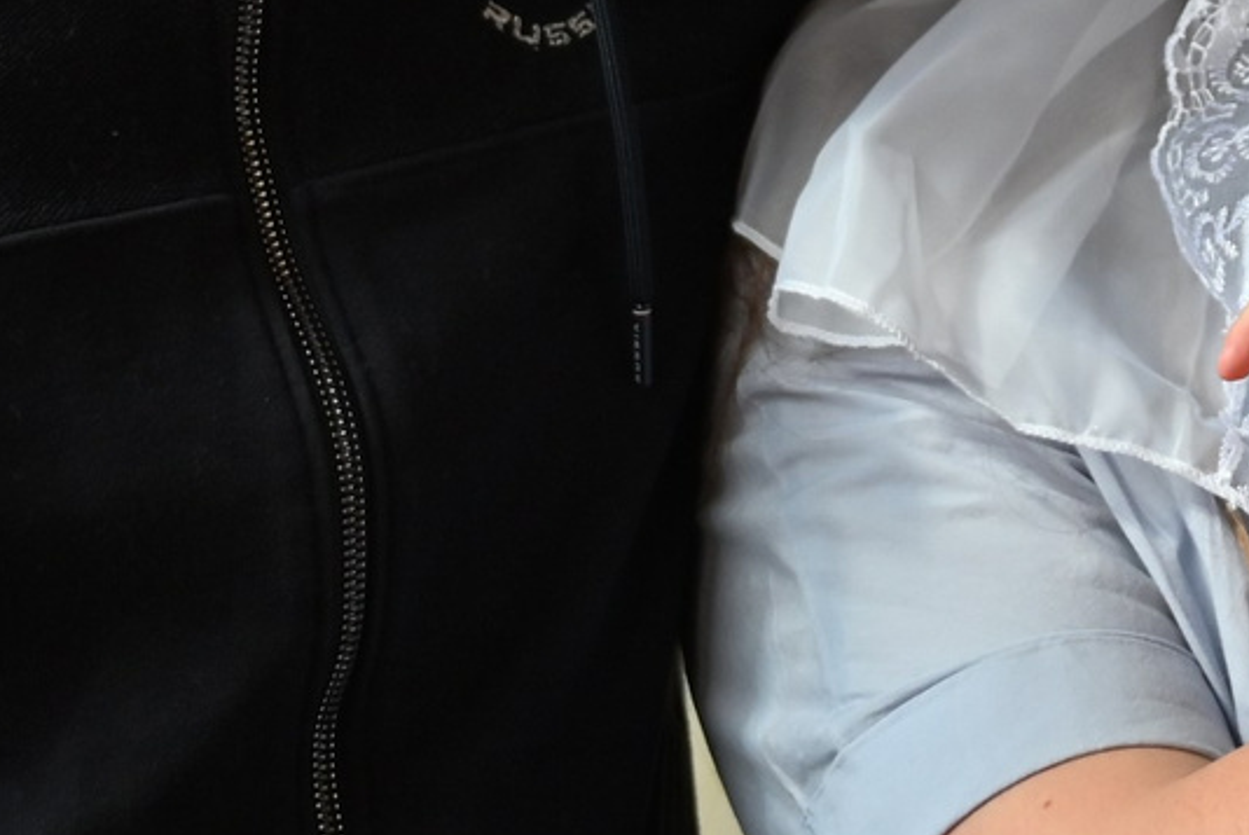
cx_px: 1357
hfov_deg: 17.2
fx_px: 3993
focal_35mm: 115
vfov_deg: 11.6
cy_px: -233
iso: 400
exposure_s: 1/200
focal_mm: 24
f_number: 4
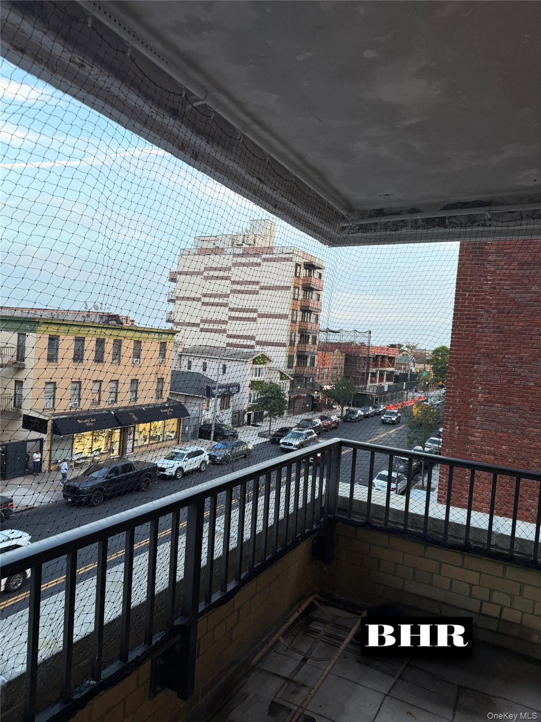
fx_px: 500
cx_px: 270
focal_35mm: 24
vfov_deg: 71.6
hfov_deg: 56.8
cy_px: 361
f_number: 1.78
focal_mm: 6.76
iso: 125
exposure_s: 1/120
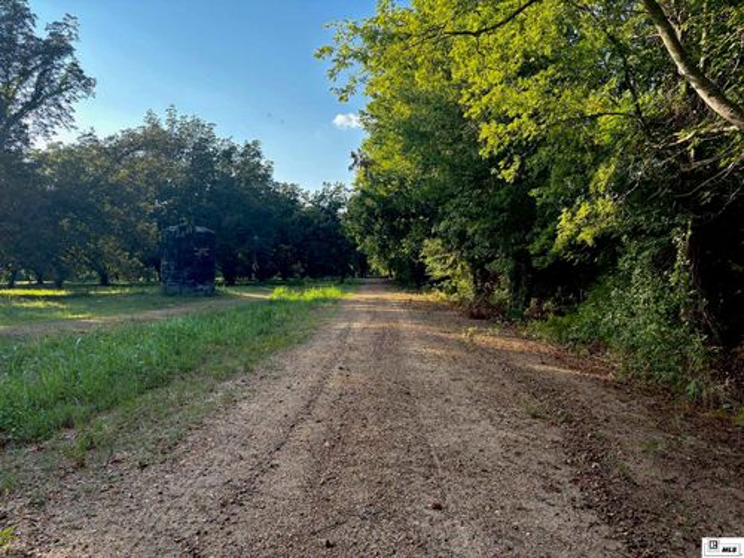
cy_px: 279
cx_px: 372
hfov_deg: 67.3
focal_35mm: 26
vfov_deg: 53.1
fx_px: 559
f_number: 1.6
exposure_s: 1/987
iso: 64
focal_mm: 5.96
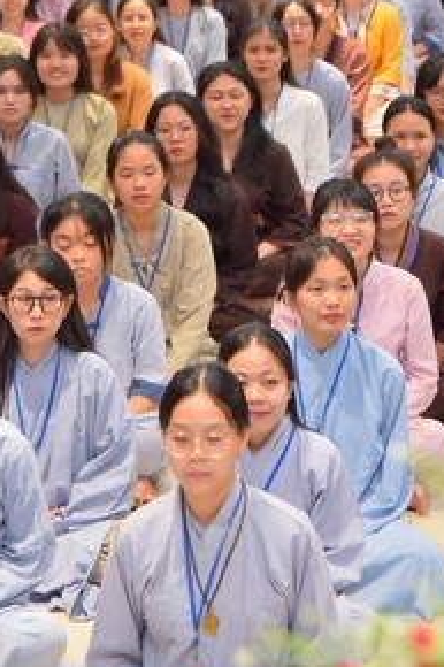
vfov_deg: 11.6
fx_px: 3241
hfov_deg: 7.8
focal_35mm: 175
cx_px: 273
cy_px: 2
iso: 1250
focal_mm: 78
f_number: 5
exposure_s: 1/100
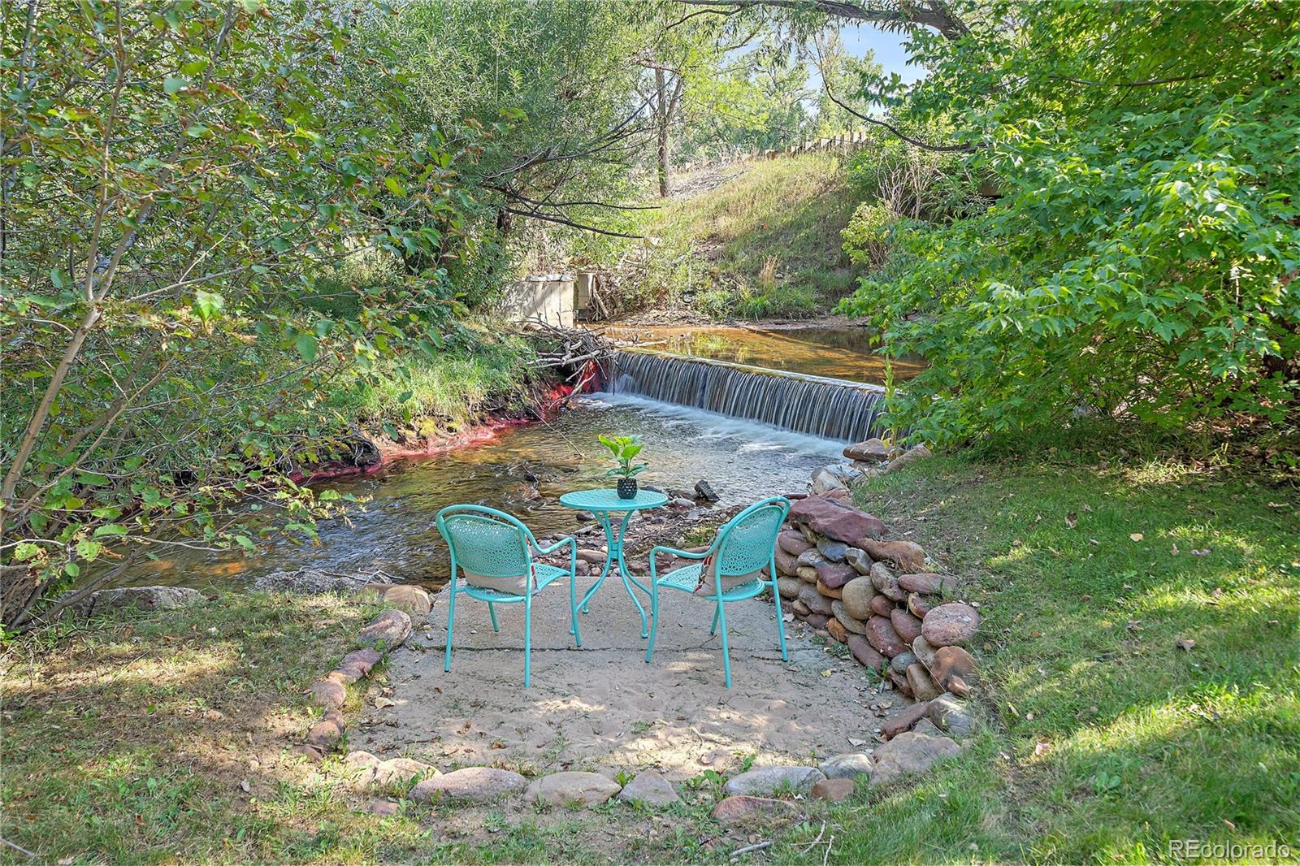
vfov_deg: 53.1
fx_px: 866
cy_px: 433
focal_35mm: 24
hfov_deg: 73.8
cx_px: 650
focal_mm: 24
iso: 100
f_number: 7.1
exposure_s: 1/25
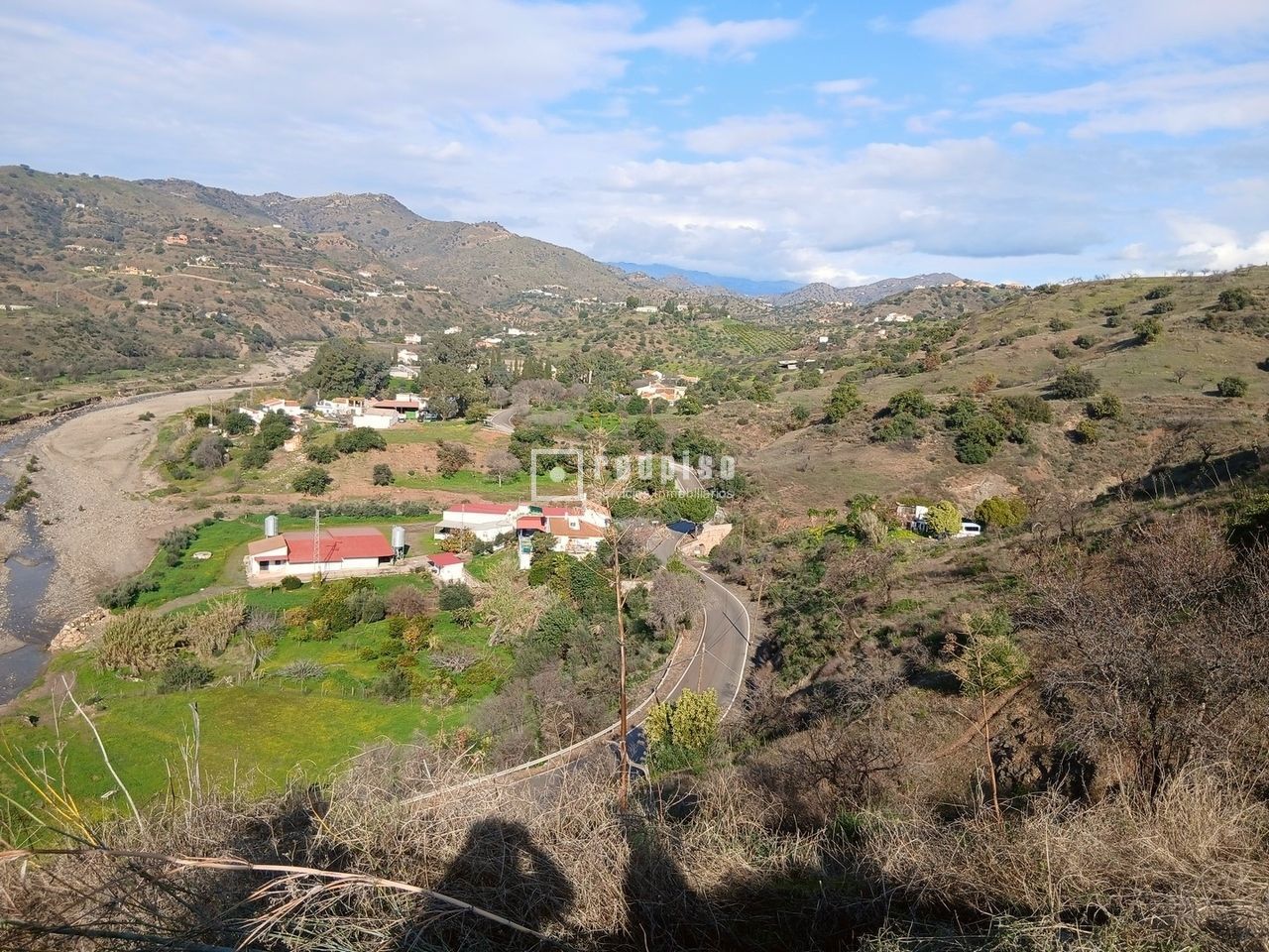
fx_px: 953
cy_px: 476
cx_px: 634
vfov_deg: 53.1
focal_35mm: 26
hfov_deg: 67.3
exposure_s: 1/466
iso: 20
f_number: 1.8
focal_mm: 3.98
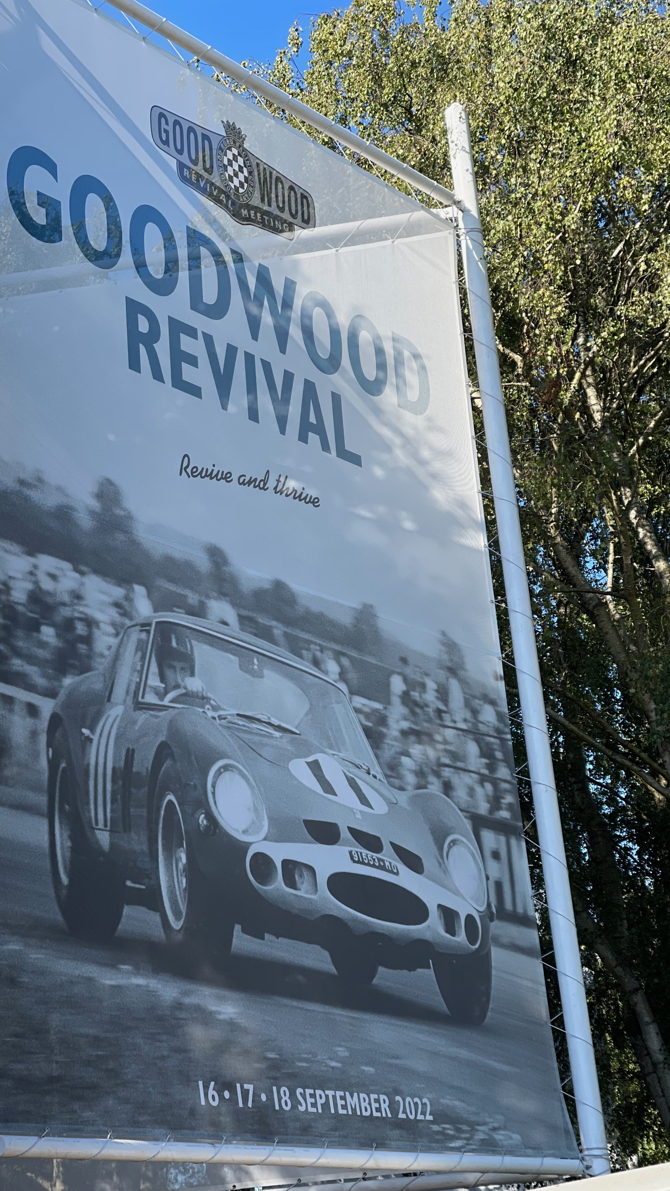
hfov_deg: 17.2
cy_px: 596
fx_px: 2211
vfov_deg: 30.2
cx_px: 246
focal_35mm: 70
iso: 32
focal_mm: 7.5
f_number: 2.2
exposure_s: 1/585
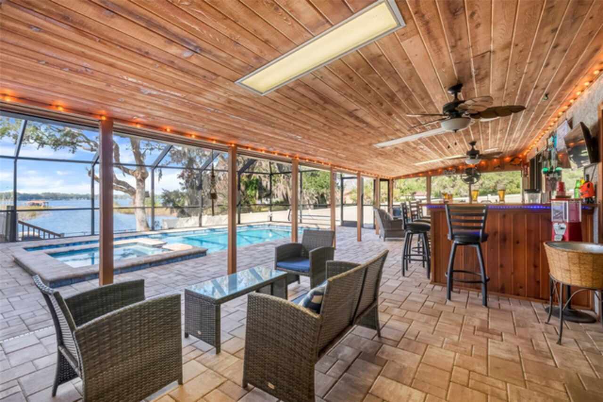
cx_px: 302
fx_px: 264
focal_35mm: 16
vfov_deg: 74.6
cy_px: 201
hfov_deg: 97.7
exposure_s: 1/3
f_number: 9
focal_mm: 10.5
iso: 250
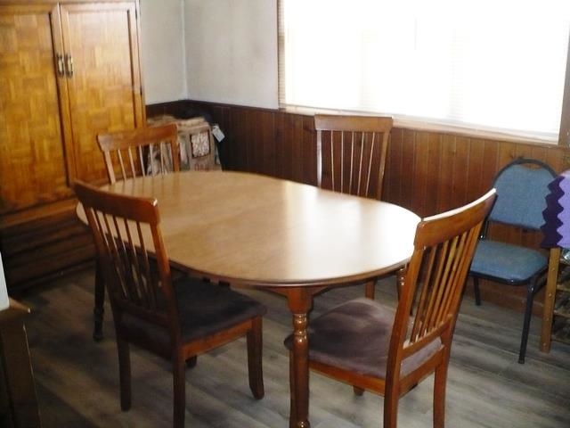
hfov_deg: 50.1
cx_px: 285
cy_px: 214
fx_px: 609
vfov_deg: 38.7
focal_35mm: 37
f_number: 2.8
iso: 400
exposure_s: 1/30
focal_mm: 6.1
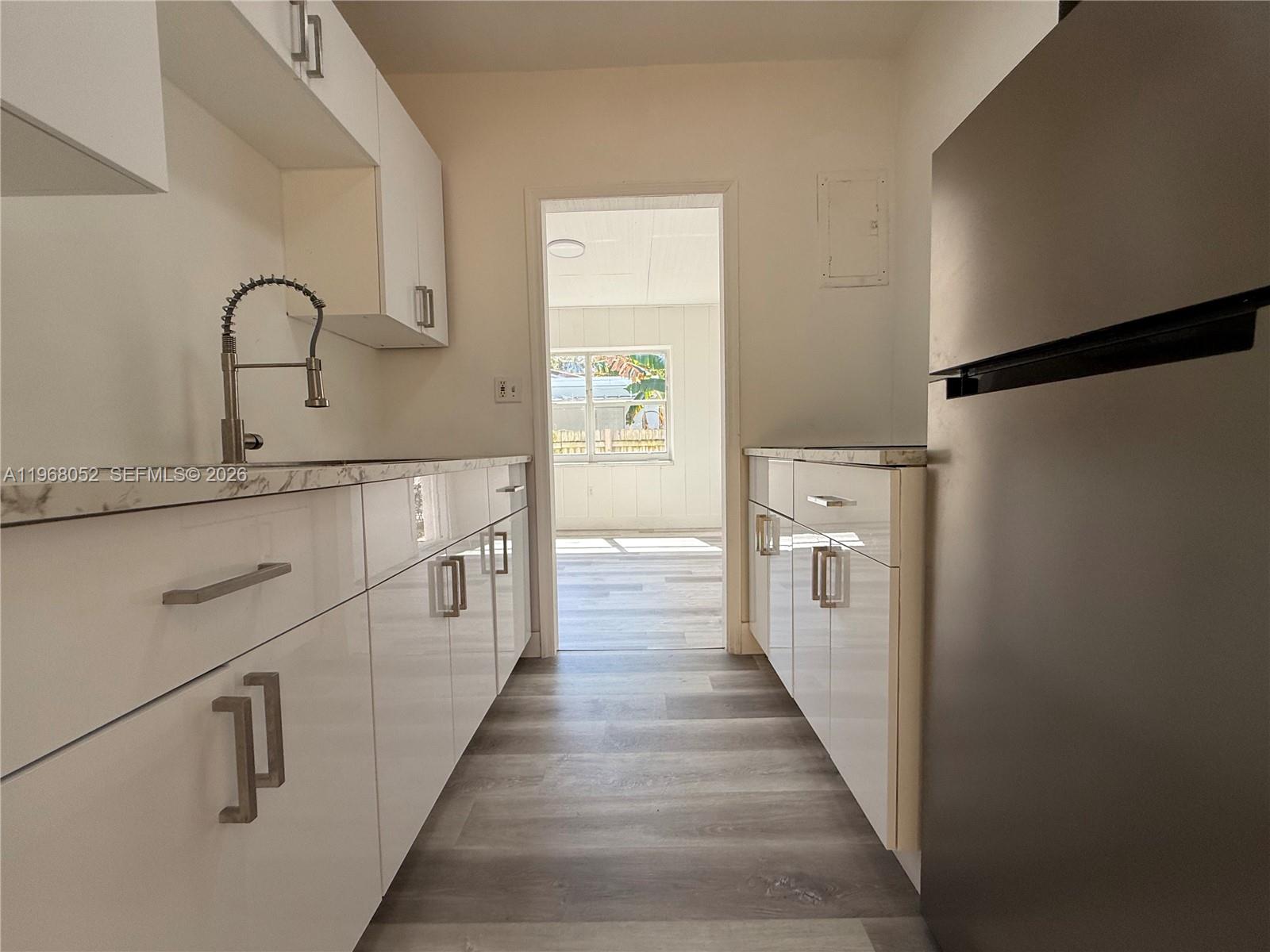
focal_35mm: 14
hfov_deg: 102.1
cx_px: 635
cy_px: 476
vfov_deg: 85.7
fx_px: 514
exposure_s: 1/490
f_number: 2.2
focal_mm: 2.22
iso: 64
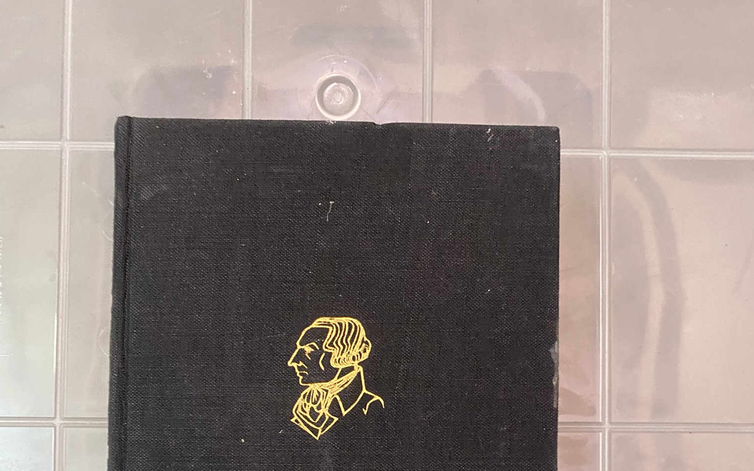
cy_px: 490
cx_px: 378
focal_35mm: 37
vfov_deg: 31.4
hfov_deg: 52.8
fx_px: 760
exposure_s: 1/33
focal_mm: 4.25
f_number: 1.8
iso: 500
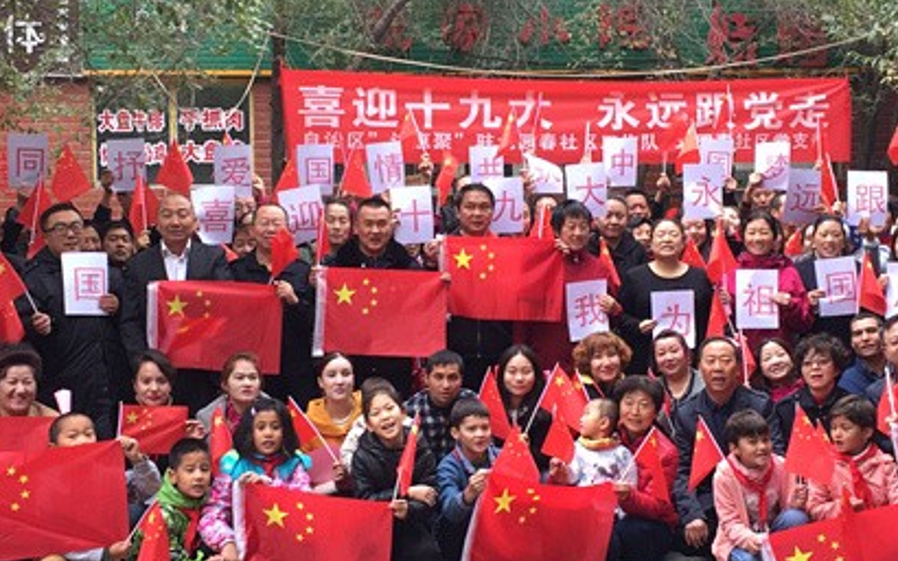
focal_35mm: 60
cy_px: 294
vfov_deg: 21.6
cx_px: 486
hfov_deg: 34.0
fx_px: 1468
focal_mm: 4.15
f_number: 2.2
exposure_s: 1/50
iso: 40
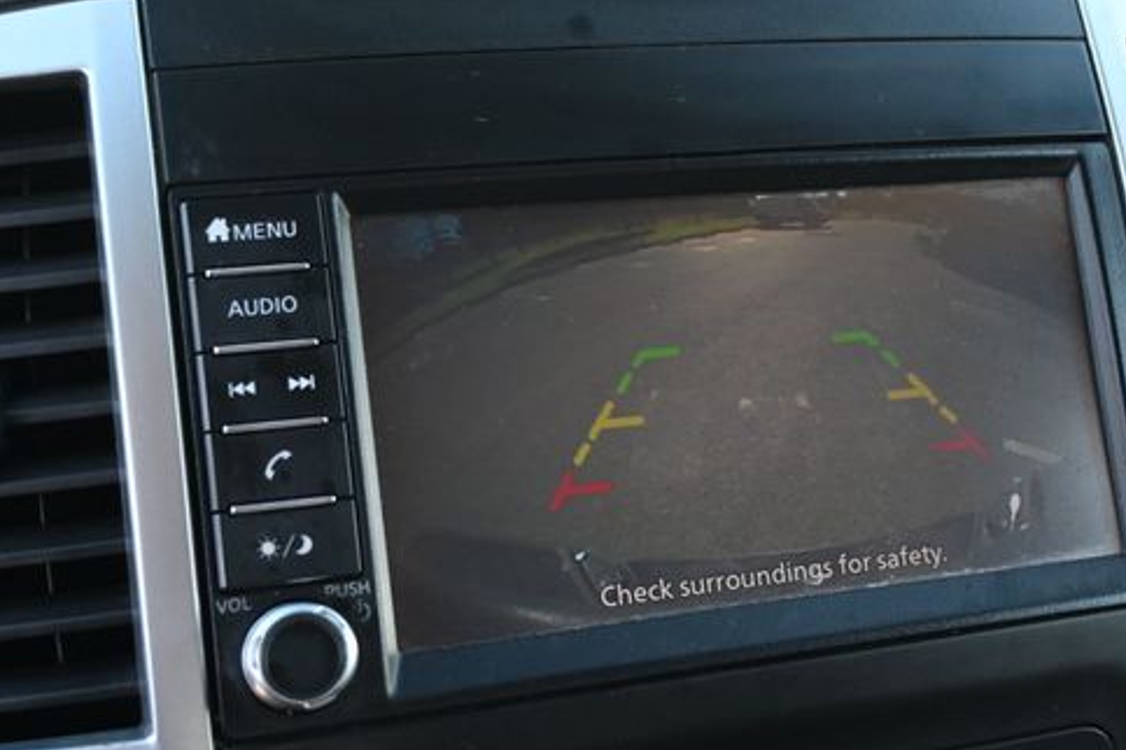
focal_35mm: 50
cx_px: 667
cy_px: 375
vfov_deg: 27.2
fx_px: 1553
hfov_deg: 39.7
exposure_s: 1/125
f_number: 4.2
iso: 900
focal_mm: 25
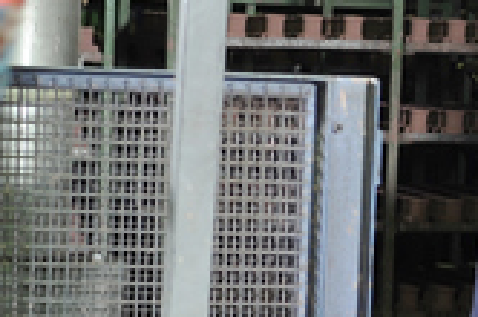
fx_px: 2902
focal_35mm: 219
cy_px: 110
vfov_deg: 6.2
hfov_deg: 9.4
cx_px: 376
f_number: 4
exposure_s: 1/40
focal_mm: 50
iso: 400
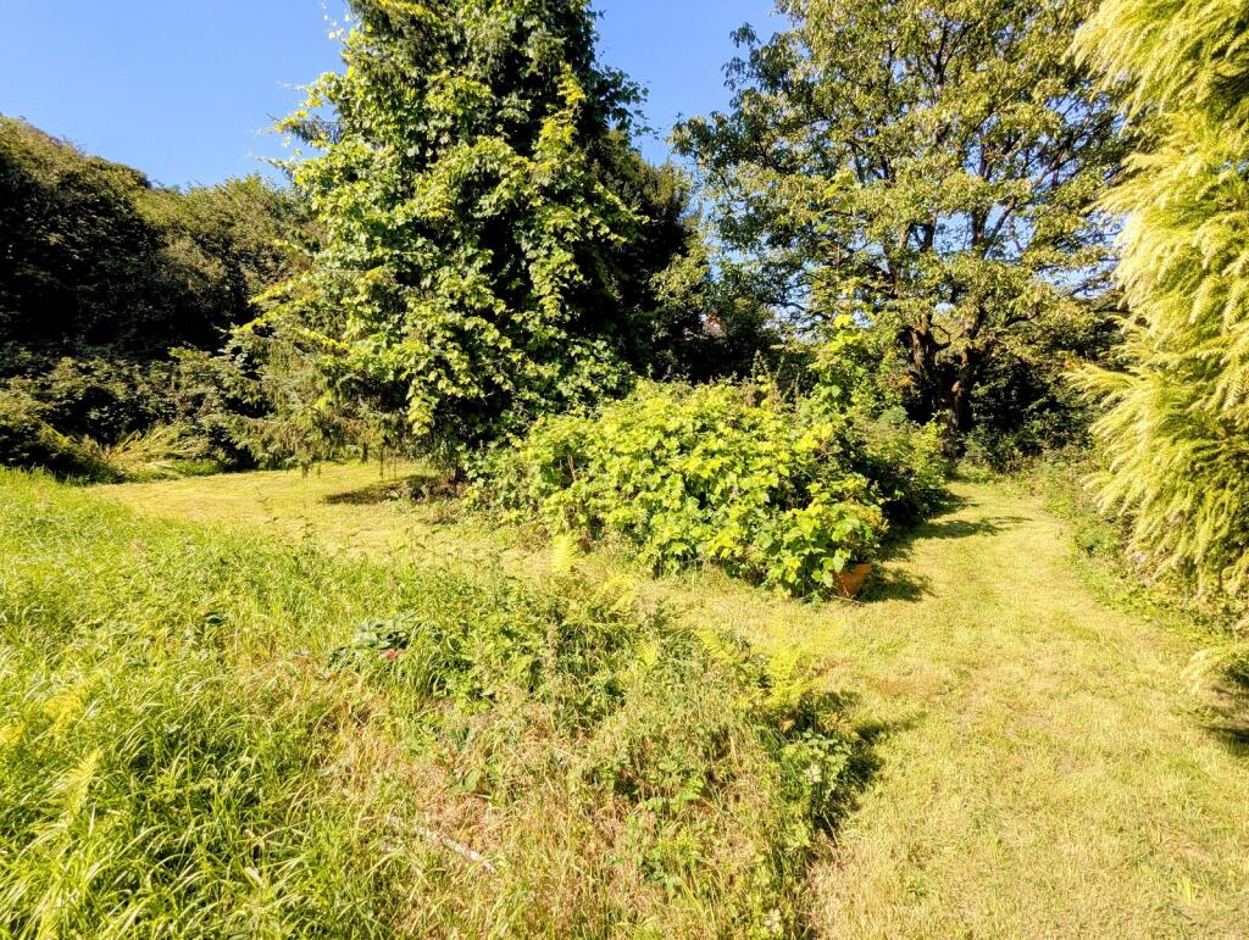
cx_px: 624
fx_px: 578
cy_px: 470
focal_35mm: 16
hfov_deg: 94.4
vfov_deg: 78.2
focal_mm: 2.35
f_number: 2.2
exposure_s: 1/762
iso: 45
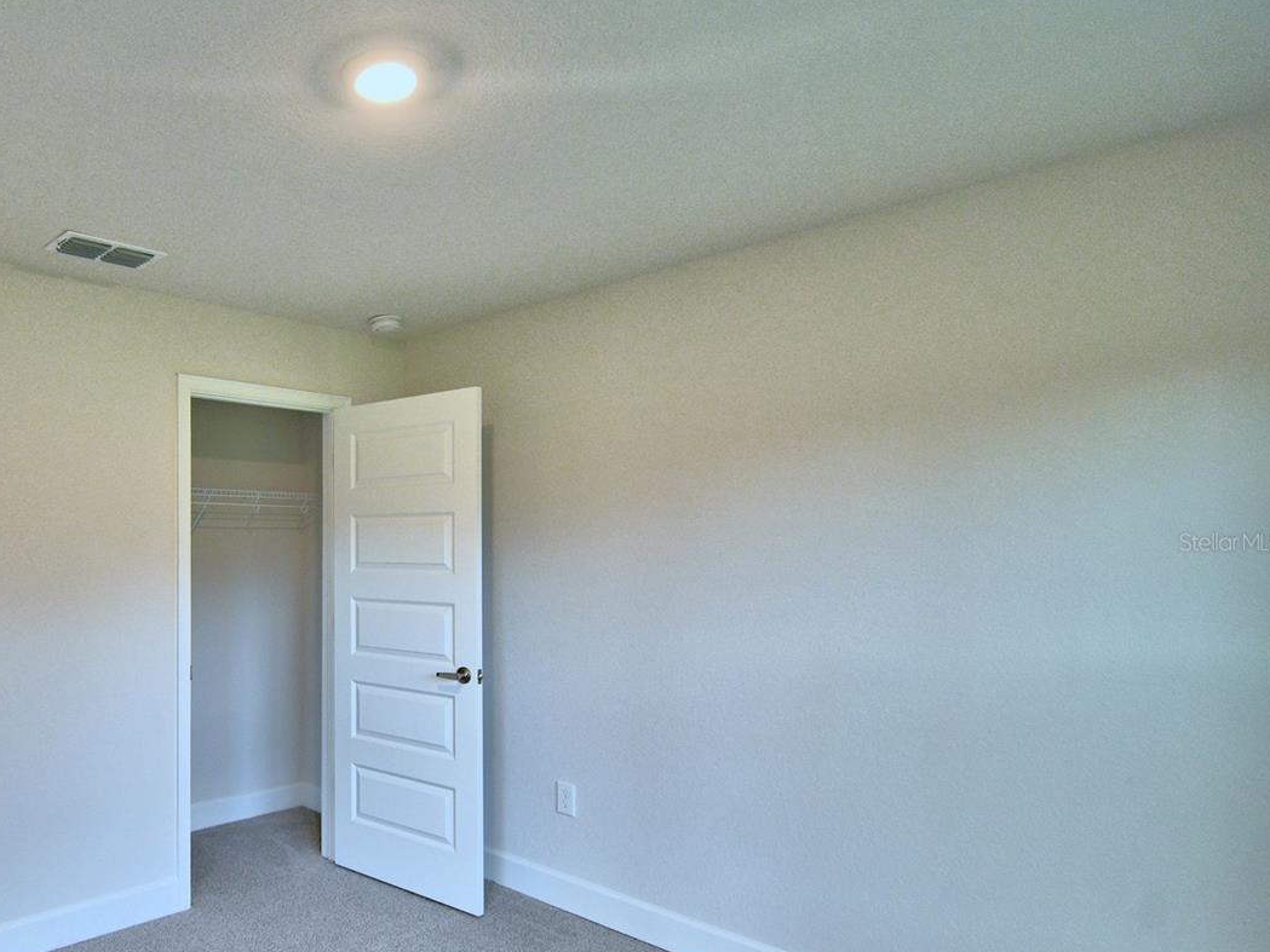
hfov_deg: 71.2
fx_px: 807
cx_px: 318
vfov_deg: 60.8
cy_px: 542
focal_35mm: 22
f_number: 4.5
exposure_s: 1/50
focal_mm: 10
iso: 400
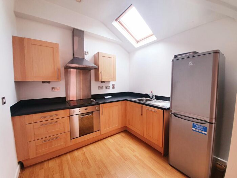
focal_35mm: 13
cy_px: 89
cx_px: 118
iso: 50
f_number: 2.2
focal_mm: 1.8
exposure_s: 1/50
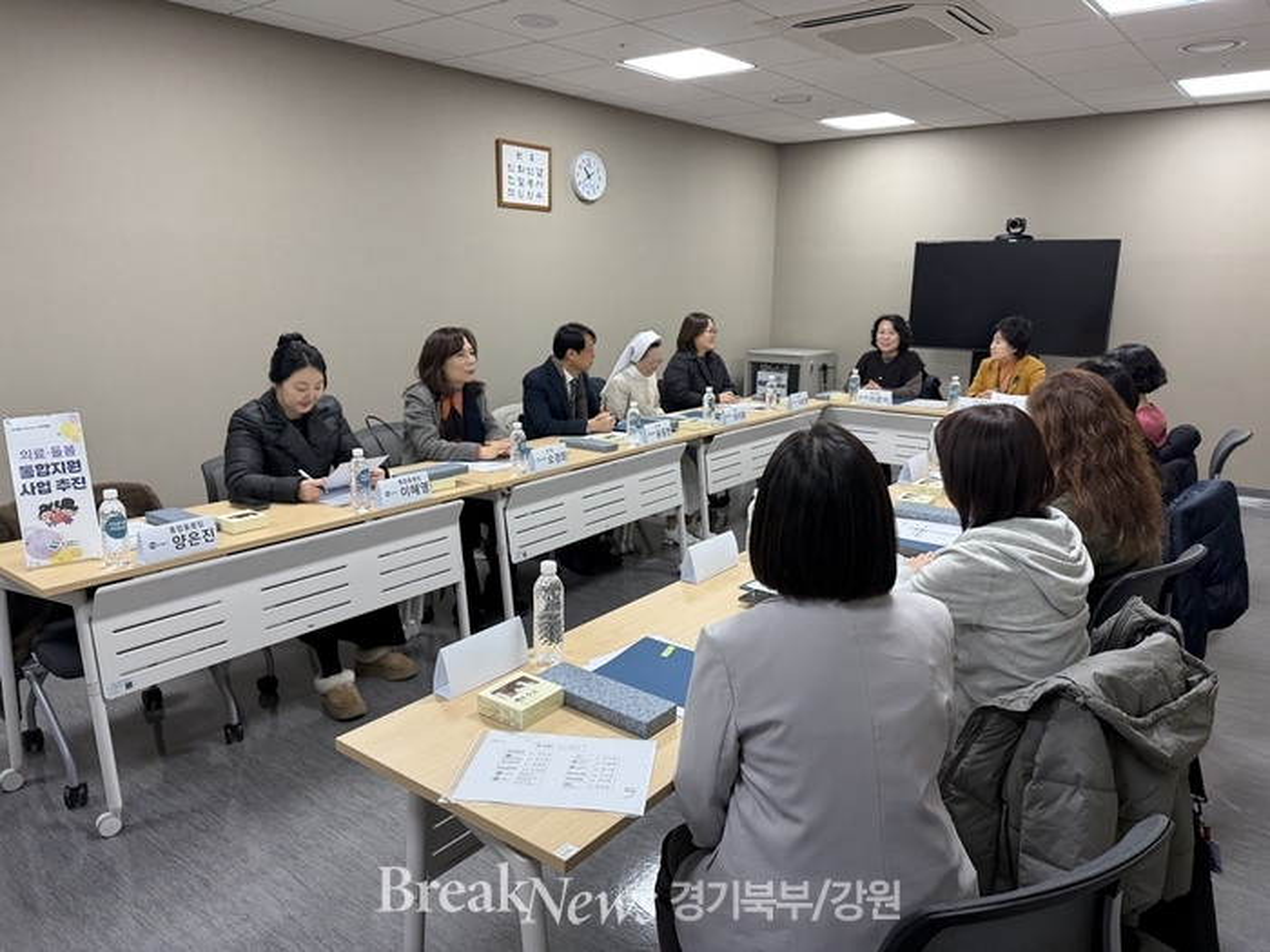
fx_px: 881
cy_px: 476
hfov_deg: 71.6
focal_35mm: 24
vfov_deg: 56.8
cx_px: 635
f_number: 1.78
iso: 160
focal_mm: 6.76
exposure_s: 1/120
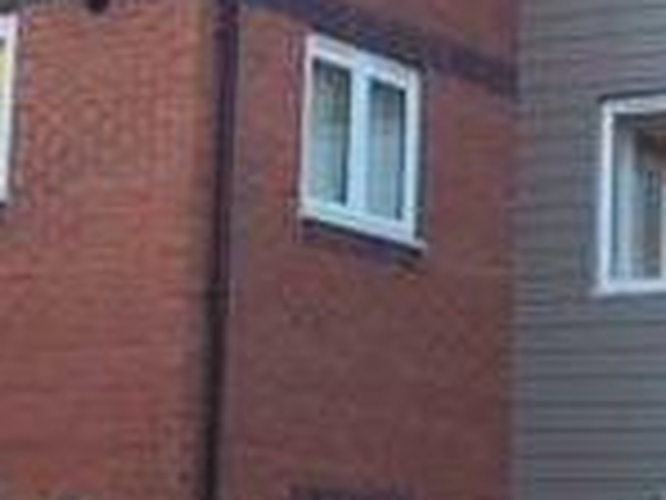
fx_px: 2636
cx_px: 238
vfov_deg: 10.8
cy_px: 128
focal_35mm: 137
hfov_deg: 14.4
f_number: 2.2
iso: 25
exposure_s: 1/392
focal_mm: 4.15
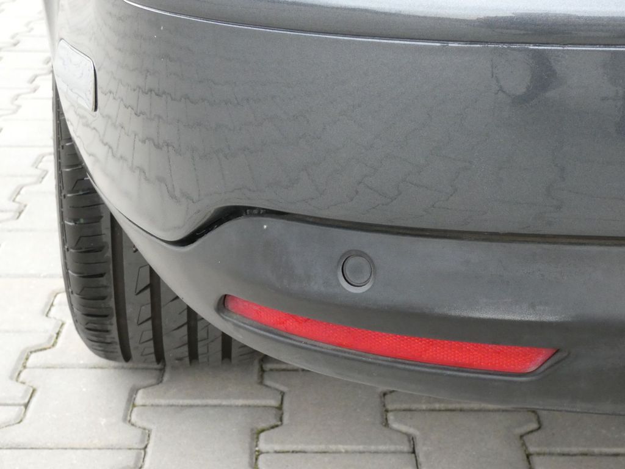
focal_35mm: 74
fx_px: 1336
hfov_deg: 26.3
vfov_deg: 19.9
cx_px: 312
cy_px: 234
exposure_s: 1/80
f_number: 5.6
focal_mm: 13.3
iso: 800
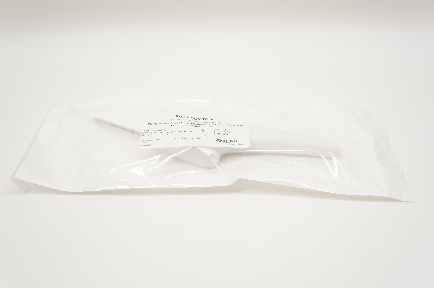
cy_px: 144
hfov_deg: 62.0
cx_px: 217
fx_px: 361
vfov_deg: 43.5
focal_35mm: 30
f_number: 6.3
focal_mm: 20
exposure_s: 1/60
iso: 400
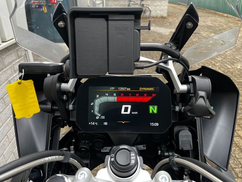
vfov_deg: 53.1
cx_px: 121
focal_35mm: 26
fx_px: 182
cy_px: 91
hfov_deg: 67.3
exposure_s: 1/121
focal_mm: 5.1
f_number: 1.6
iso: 125
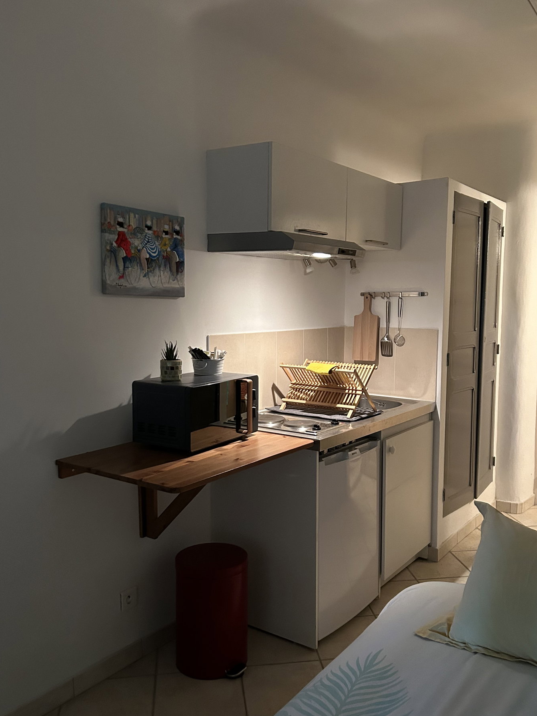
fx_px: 641
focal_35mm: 31
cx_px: 299
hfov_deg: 45.4
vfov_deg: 58.3
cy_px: 373
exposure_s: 1/33
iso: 500
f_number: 1.5
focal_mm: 5.7
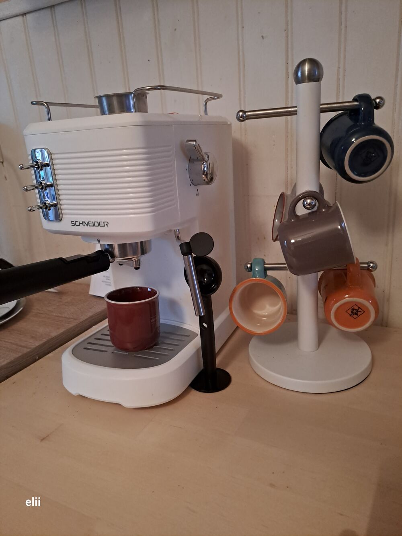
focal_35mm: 25
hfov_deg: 54.9
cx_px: 201
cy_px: 268
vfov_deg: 69.4
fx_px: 387
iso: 800
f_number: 1.8
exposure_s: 1/20
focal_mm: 4.65
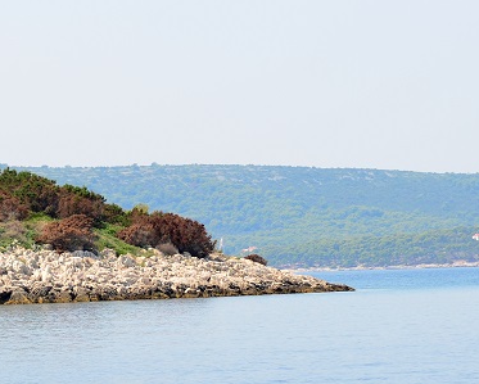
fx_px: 3731
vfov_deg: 5.9
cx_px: 311
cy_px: 214
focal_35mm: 263
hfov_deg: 7.3
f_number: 4.5
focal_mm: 70
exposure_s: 1/400
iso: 100
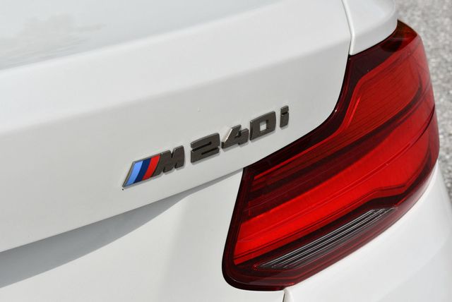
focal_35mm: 90
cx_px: 226
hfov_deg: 22.6
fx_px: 1131
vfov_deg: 15.2
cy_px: 151
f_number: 10
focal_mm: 45
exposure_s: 1/400
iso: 100
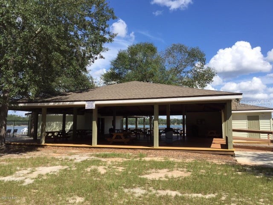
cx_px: 136
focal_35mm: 29
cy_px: 102
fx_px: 229
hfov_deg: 61.7
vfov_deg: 48.2
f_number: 2.2
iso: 32
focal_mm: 4.15
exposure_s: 1/1883
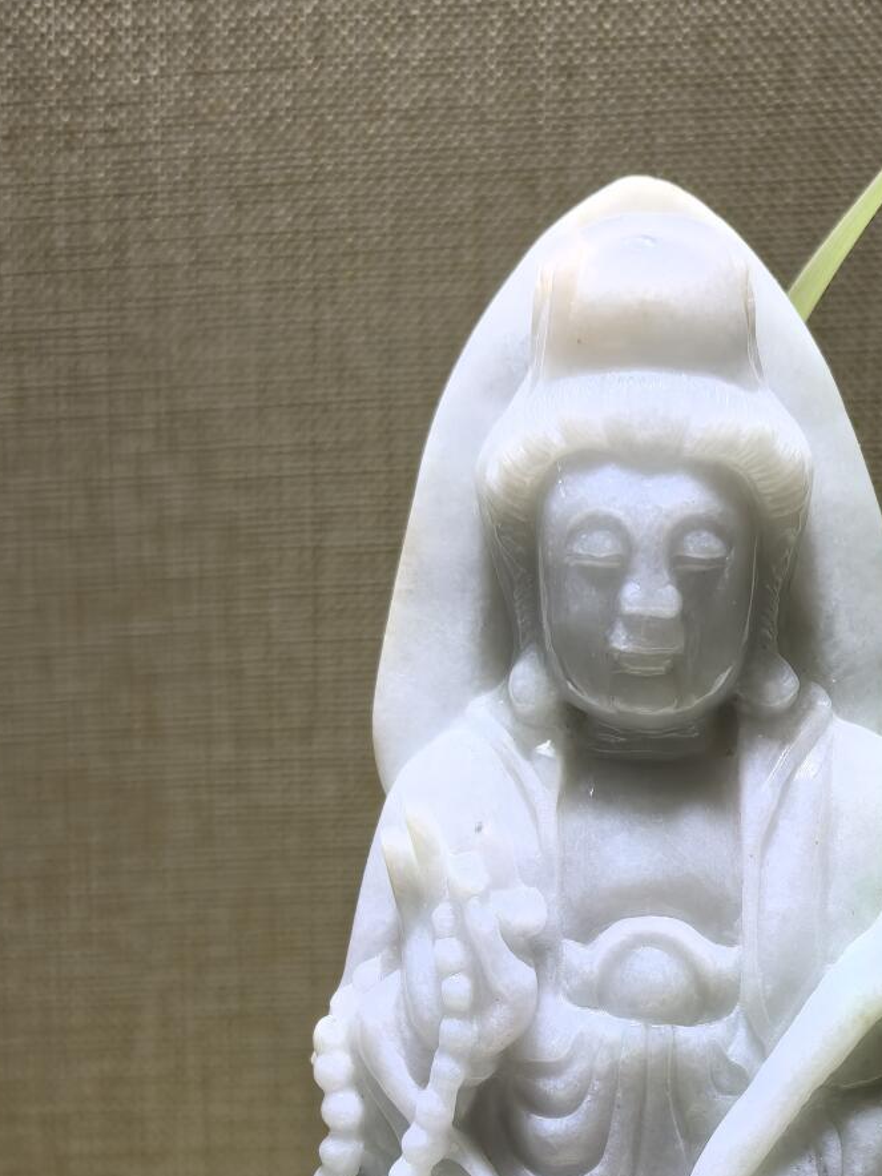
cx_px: 645
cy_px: 1127
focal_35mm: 55
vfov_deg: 32.6
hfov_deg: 26.3
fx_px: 1869
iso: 50
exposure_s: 1/116
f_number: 2
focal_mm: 6.98
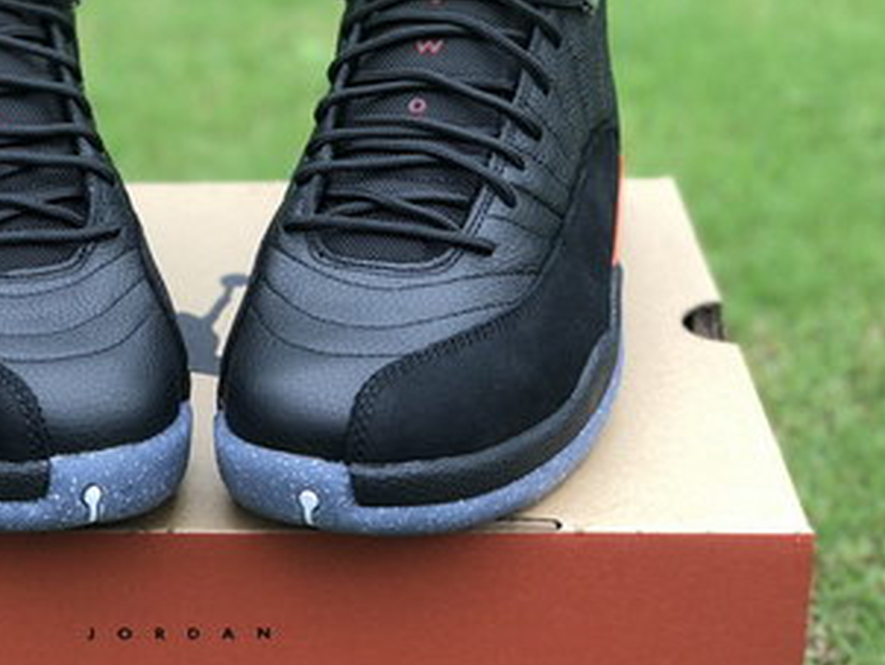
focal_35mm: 86
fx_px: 2200
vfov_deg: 17.2
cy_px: 236
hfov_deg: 22.5
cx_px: 196
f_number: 2.4
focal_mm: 6
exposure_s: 1/60
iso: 25
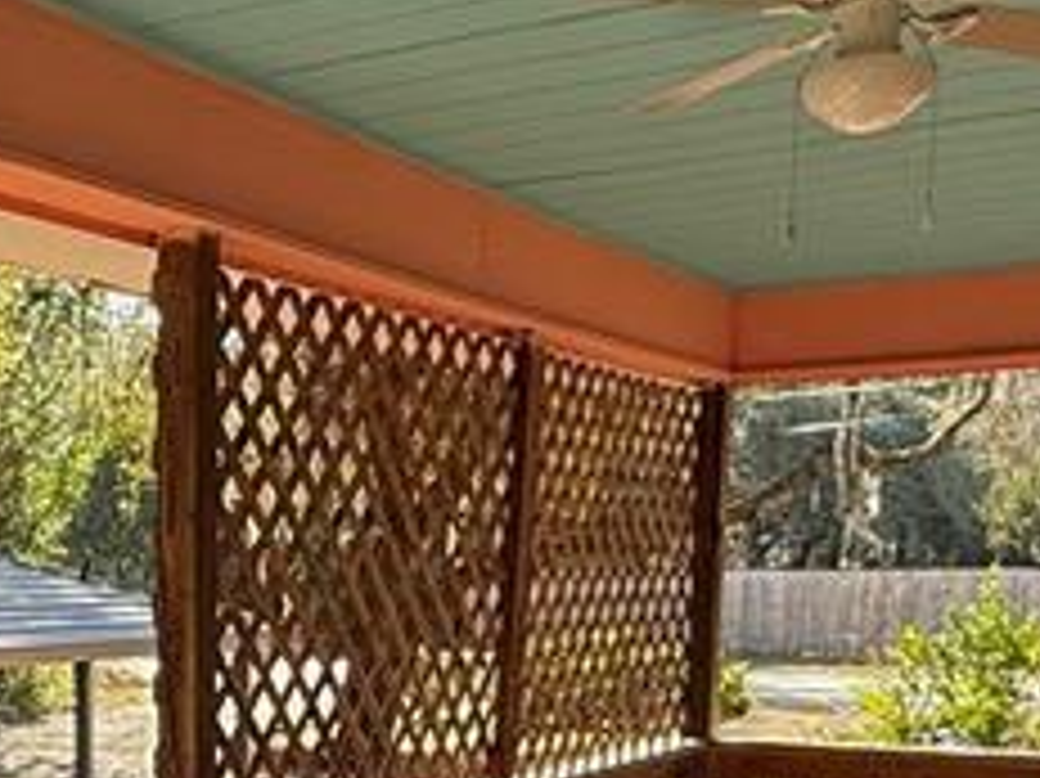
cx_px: 72
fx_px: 1862
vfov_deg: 22.4
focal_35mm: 62
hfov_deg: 29.7
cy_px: 836
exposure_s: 1/286
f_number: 2.2
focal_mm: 2.22
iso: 50
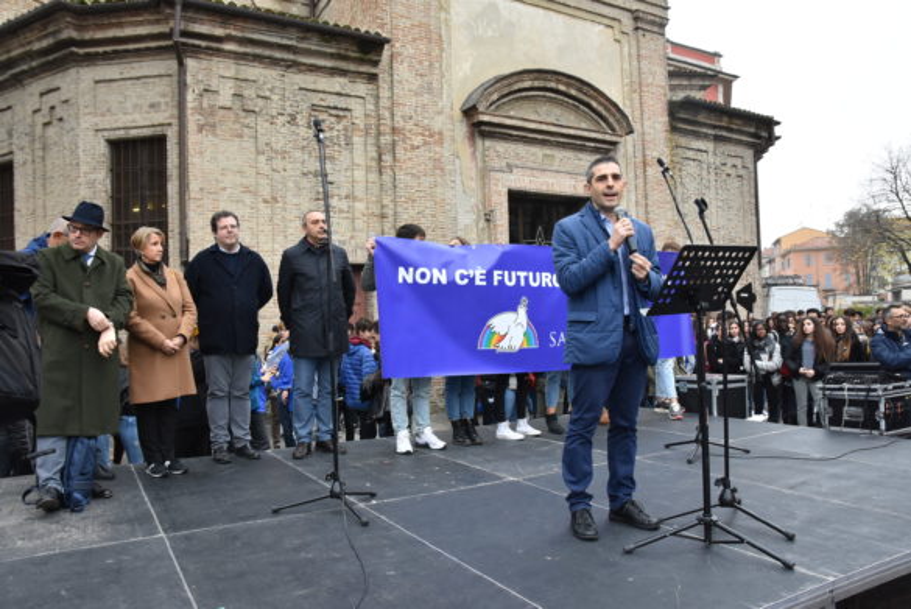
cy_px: 304
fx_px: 646
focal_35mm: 26
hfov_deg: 70.4
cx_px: 456
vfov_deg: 50.5
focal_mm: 17
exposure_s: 1/160
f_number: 6.3
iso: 800
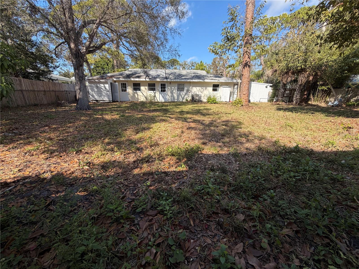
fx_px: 145
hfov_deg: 102.1
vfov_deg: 85.7
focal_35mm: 14
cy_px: 134
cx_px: 180
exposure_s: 1/559
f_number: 2.2
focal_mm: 2.22
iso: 40
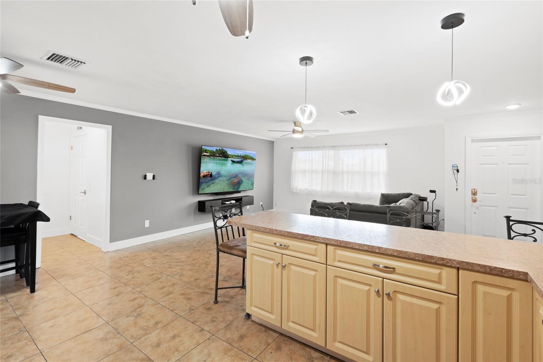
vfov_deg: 73.7
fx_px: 241
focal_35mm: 16
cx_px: 272
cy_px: 181
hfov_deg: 96.7
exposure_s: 1/4
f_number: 9
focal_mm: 16
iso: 640
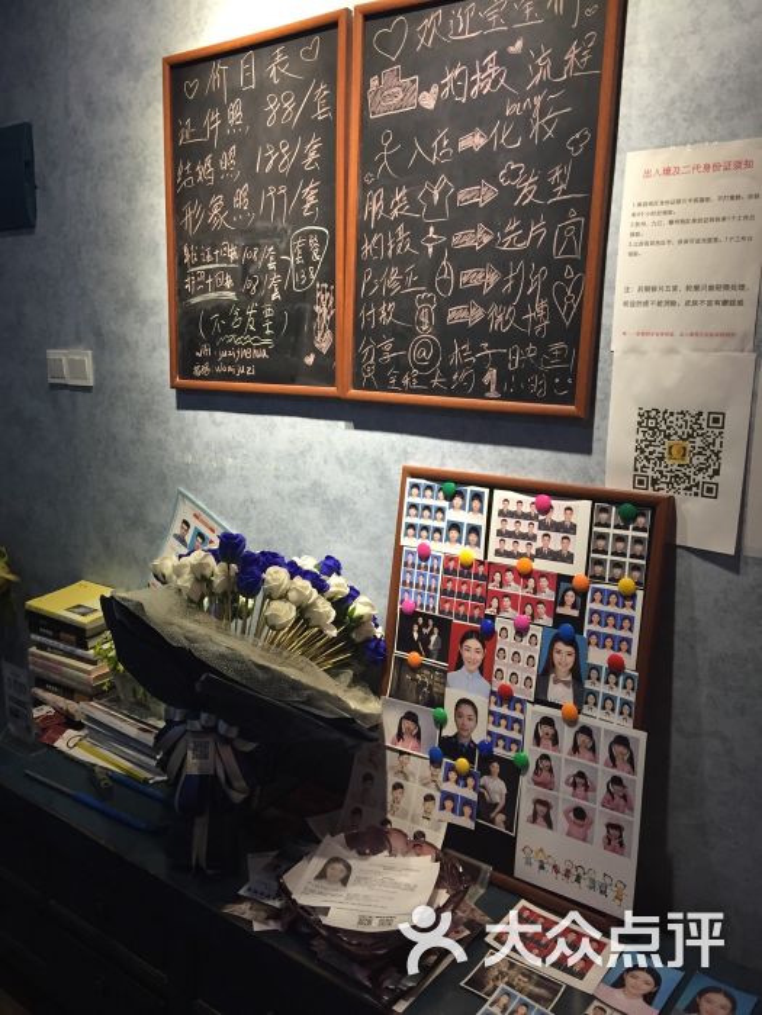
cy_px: 508
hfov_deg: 48.2
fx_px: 851
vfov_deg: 61.7
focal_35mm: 29
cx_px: 381
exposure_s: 1/33
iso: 160
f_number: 2.2
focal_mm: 4.15
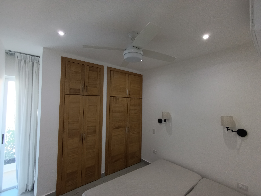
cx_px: 130
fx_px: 121
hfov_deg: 94.5
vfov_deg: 78.1
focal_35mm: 16
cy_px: 98
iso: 160
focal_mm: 1.65
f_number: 2.2
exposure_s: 1/50
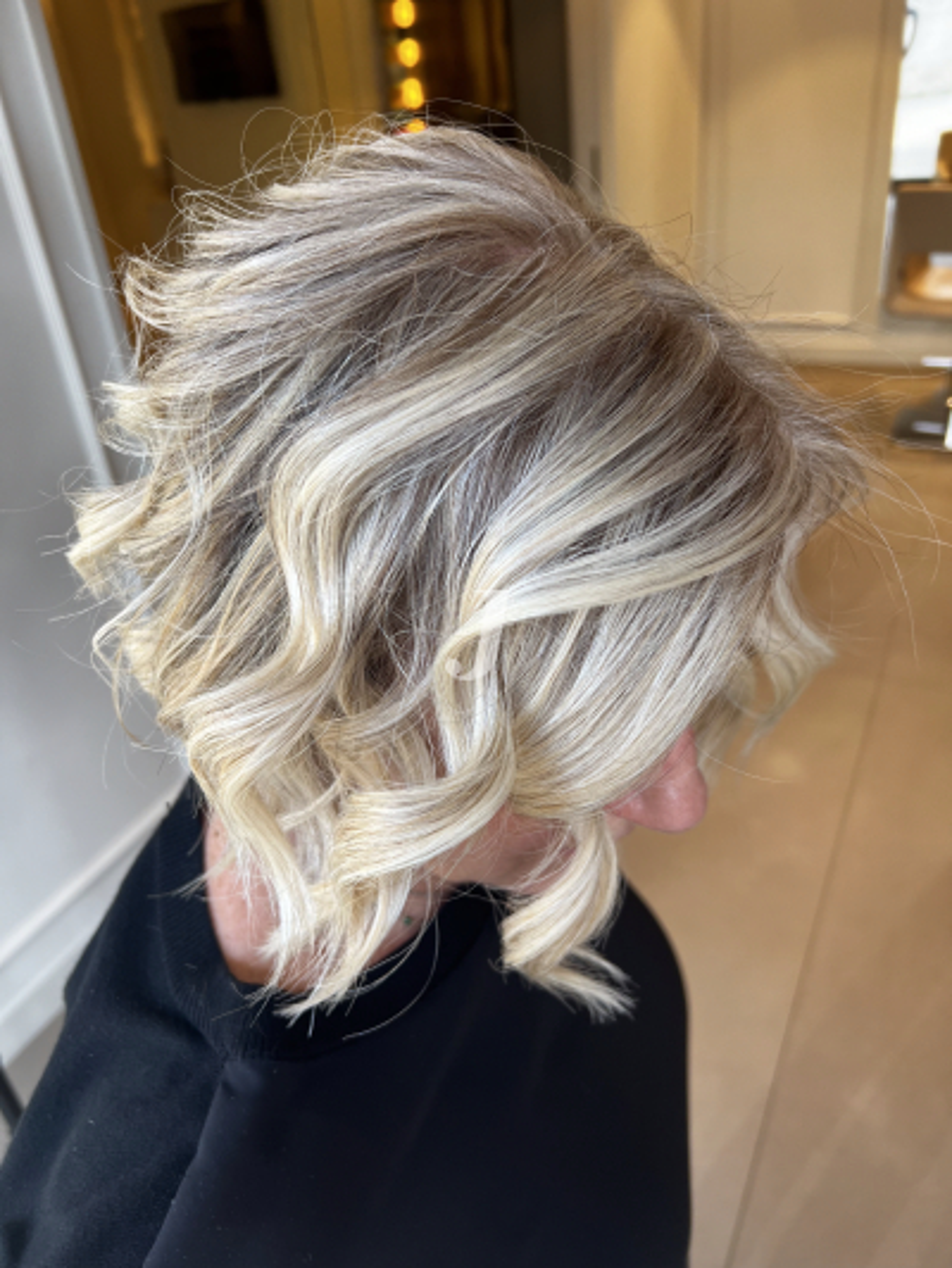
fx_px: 953
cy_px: 634
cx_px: 476
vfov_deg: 67.3
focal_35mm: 26
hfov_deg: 53.1
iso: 64
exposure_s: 1/121
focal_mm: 5.7
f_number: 1.5
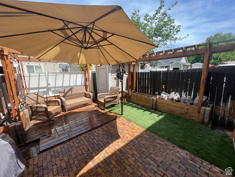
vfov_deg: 89.9
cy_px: 88
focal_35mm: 13
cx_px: 118
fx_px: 88
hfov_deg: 106.2
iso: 32
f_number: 1.8
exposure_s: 1/742
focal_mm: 1.57
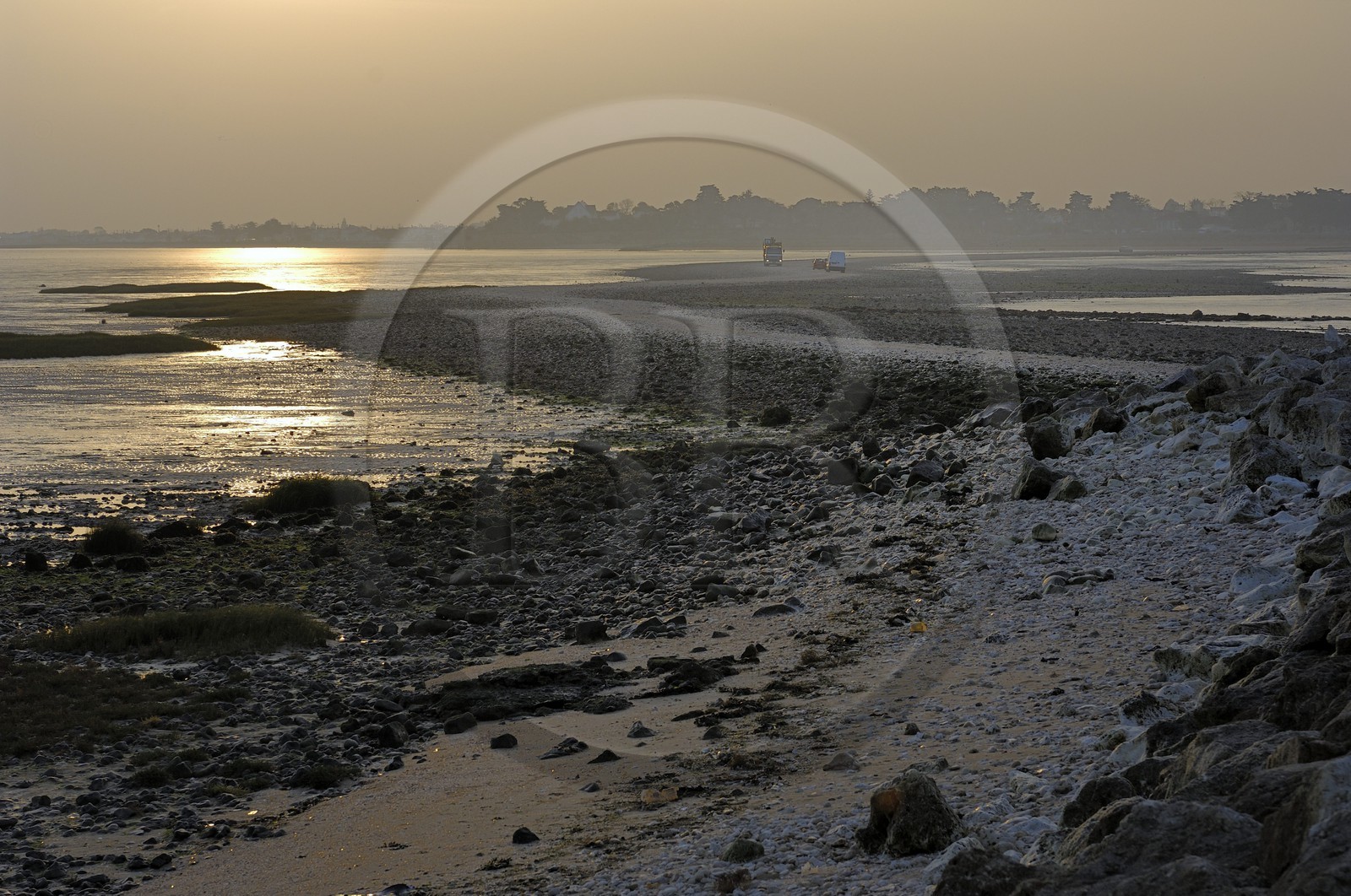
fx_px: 3935
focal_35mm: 105
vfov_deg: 13.0
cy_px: 448
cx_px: 676
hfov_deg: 19.5
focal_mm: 70
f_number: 7.1
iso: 100
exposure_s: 1/160
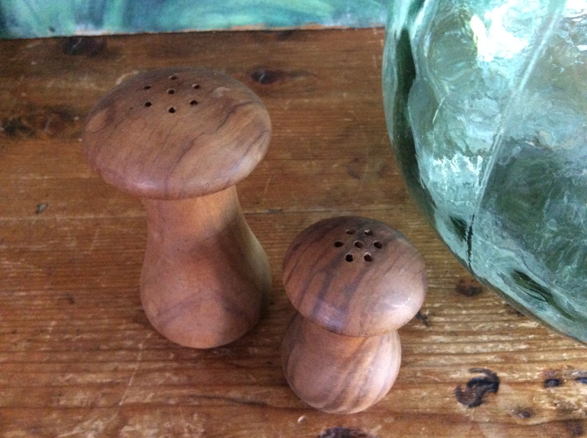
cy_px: 219
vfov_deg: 44.1
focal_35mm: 32
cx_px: 294
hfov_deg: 56.9
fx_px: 542
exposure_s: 1/17
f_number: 2.4
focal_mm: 3.3
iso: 400
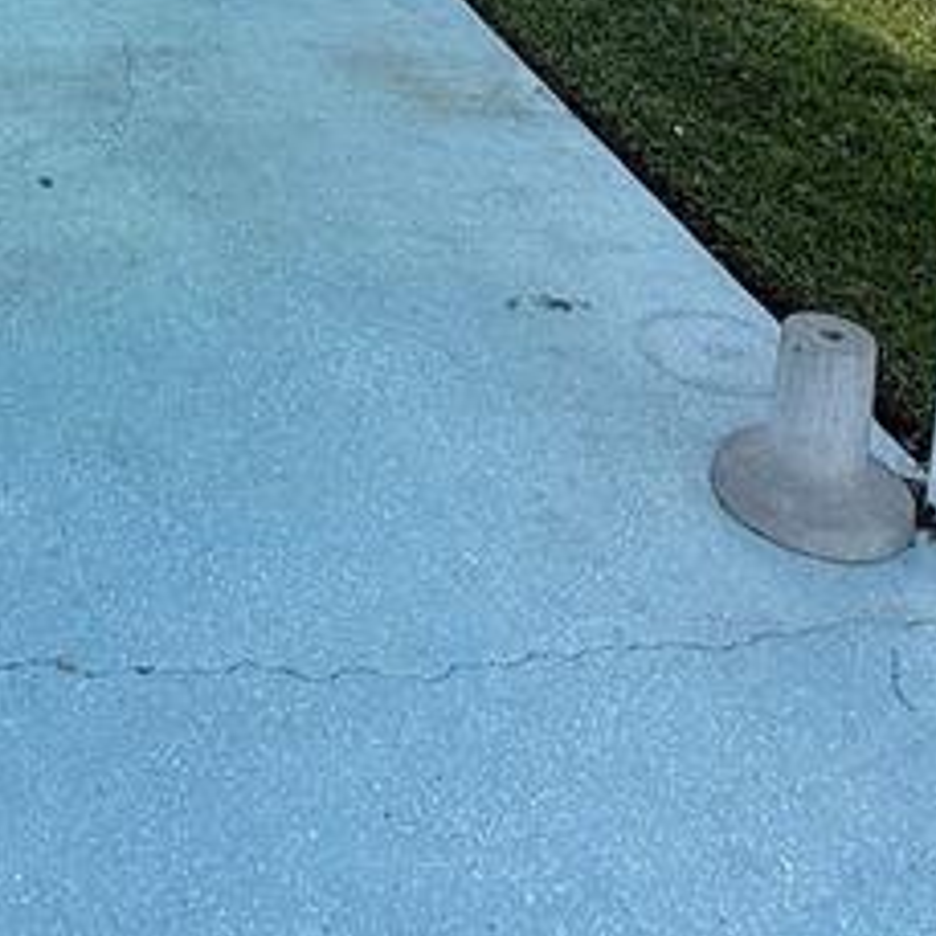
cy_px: -274
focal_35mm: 54
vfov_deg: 26.8
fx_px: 1652
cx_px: 74
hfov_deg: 30.1
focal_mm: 2.22
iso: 64
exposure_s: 1/298
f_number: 2.2
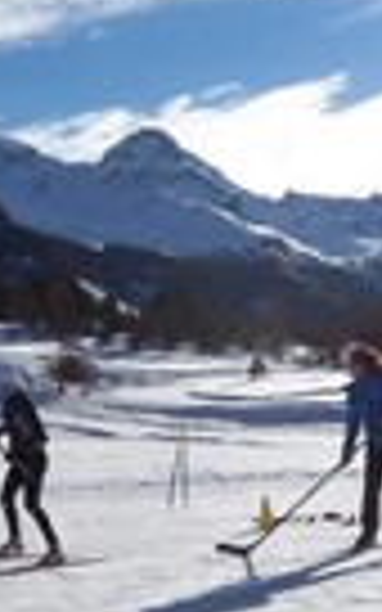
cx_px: -45
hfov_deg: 15.8
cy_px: 398
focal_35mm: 80
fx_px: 1333
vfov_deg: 25.7
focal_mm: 3.8
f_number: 5.6
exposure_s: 1/640
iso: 50
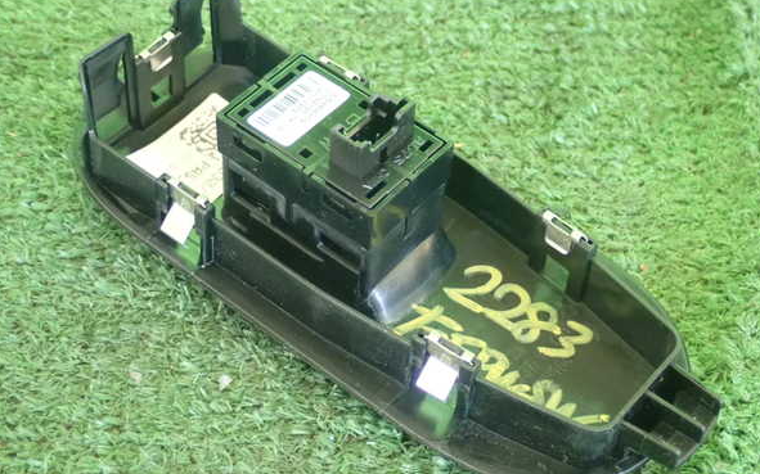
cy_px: 220
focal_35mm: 70
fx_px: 1449
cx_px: 382
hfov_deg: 29.4
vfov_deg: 18.6
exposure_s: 1/60
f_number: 3.8
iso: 1250
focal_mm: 11.78
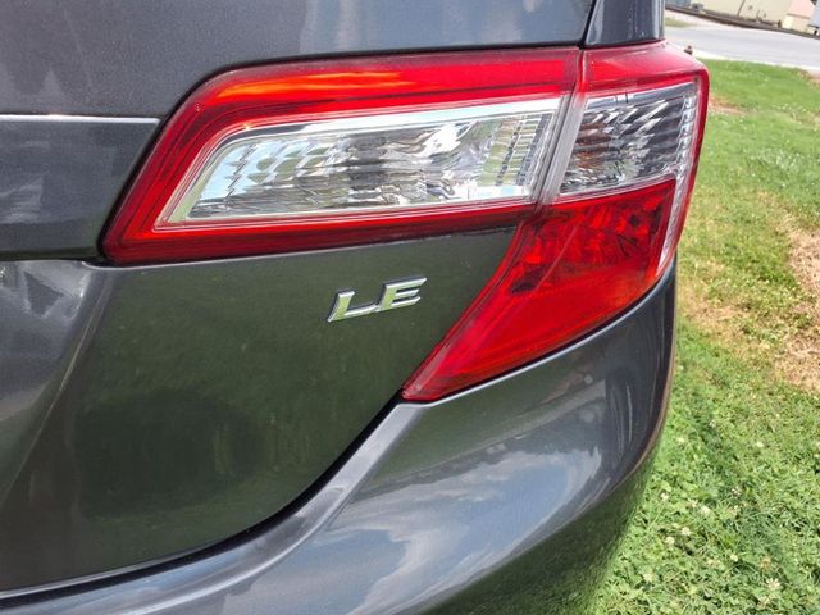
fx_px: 640
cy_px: 308
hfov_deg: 65.3
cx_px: 410
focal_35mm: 27
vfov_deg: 51.4
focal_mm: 3.58
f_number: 1.9
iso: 40
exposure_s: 1/556
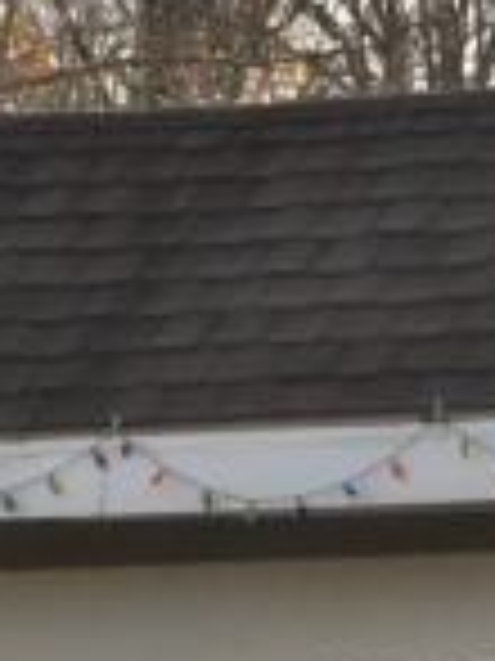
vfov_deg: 5.8
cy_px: 710
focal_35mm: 340
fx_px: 6492
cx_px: 1359
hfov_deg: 4.2
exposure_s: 1/200
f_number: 13
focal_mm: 30
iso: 200
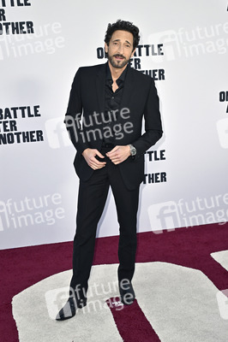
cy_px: 171
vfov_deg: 41.1
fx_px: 457
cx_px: 114
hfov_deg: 28.0
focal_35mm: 48
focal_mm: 48
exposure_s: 1/320
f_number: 5
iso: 800
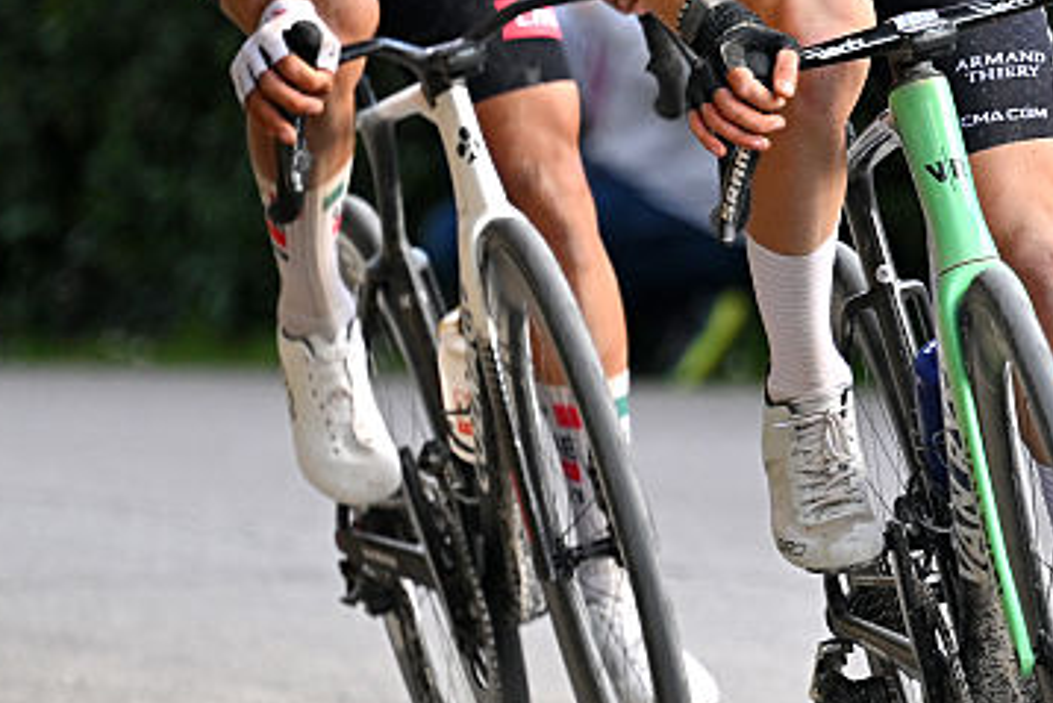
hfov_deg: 2.7
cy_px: 47
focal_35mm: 772
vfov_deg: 1.8
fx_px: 22589
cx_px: 944
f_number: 2.8
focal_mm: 180
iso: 400
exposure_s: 1/1600
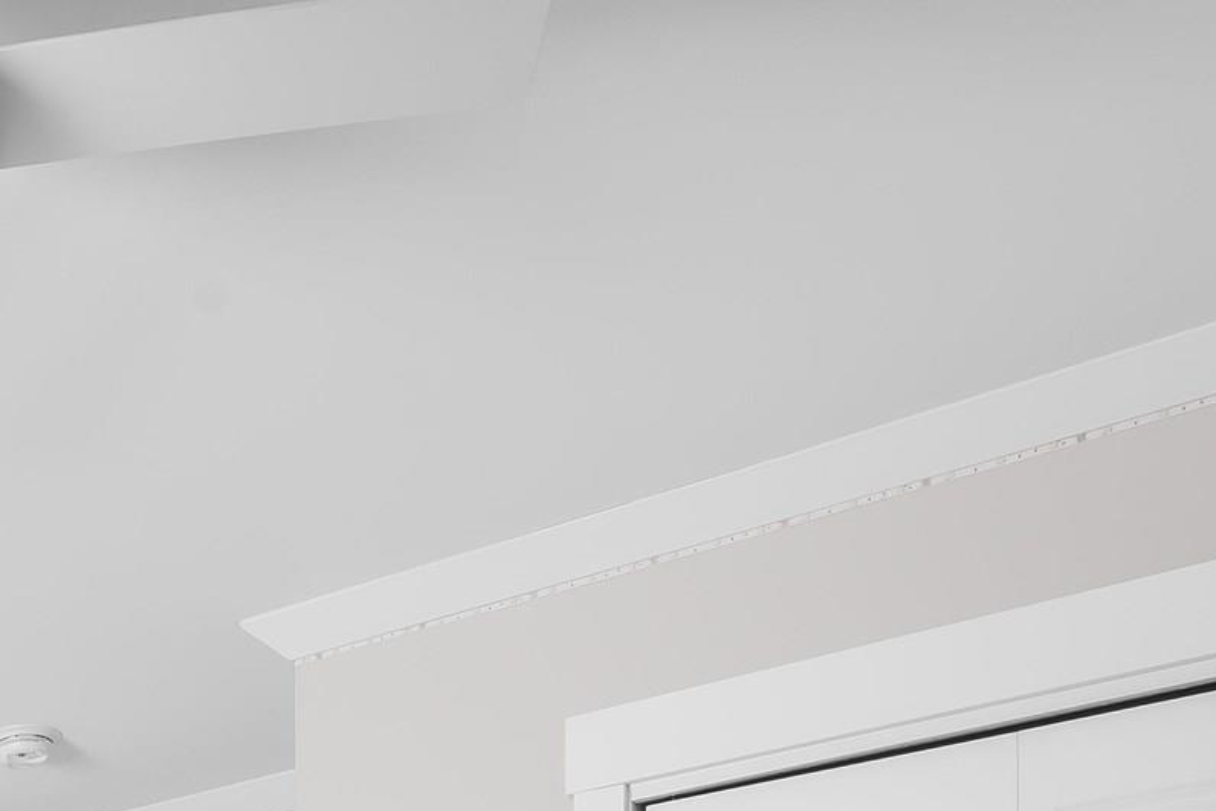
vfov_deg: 18.3
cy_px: 1552
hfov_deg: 30.0
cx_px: -330
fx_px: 1824
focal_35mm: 54
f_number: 10
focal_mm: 14
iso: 400
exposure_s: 1/20
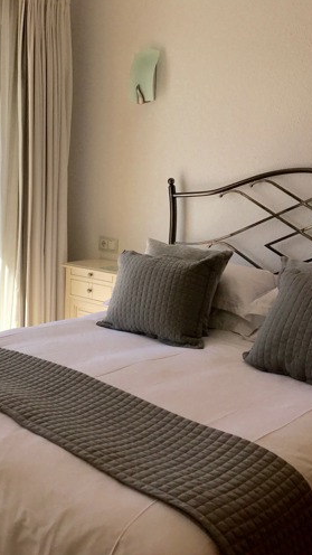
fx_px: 603
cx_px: 73
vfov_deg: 49.4
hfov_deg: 28.5
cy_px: 278
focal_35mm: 41
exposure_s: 1/2457
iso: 20
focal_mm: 3.99
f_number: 1.8
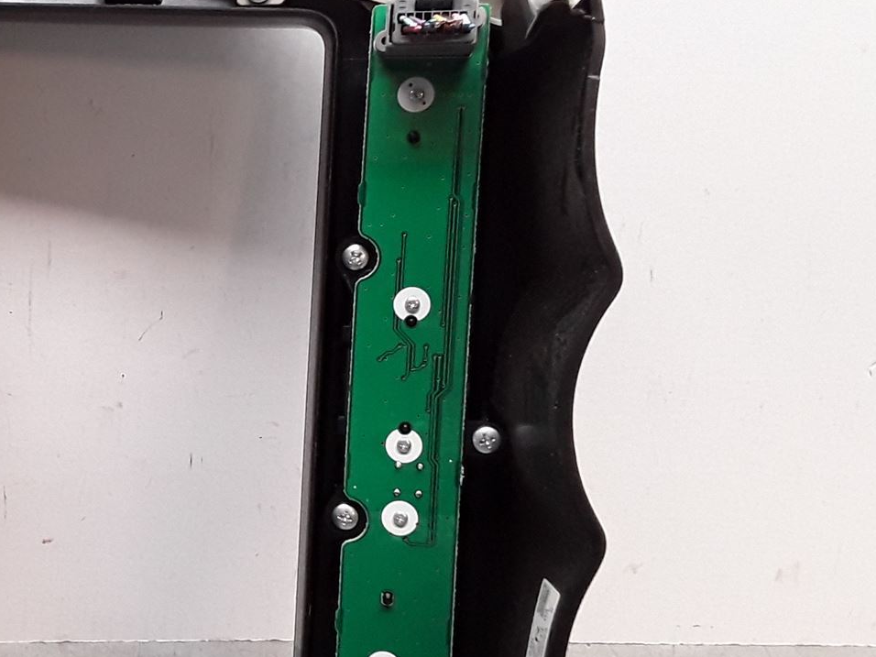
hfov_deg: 29.6
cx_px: -38
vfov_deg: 24.4
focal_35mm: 60
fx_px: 1518
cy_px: 361
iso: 100
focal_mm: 2.91
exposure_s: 1/100
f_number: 1.9
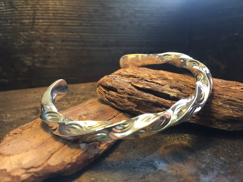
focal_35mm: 29
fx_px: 204
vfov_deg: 48.2
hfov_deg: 61.7
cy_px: 91
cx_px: 122
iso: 40
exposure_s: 1/30
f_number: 2.2
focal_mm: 4.15
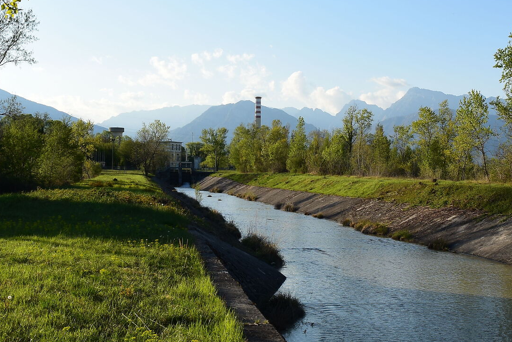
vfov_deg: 25.5
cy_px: 178
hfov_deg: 37.4
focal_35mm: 53
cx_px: 295
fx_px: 754
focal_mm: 16
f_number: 8
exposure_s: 1/200
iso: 100
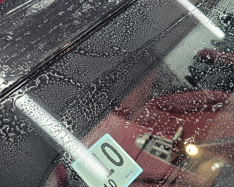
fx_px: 346
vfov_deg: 30.0
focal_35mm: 50
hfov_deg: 37.2
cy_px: 57
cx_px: 91
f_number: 1.7
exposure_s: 1/100
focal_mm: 6.3
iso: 160
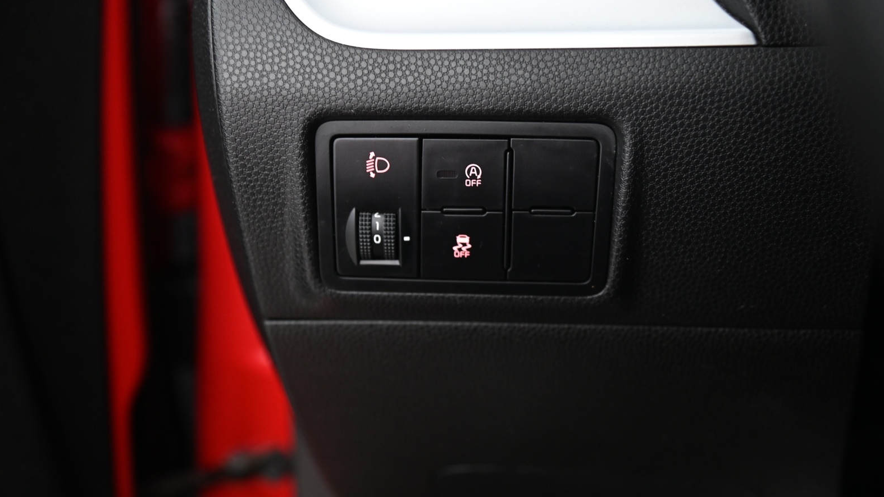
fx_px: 1266
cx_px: 445
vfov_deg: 22.2
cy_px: 288
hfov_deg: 38.5
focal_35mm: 54
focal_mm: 50
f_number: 4
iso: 2000
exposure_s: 1/13
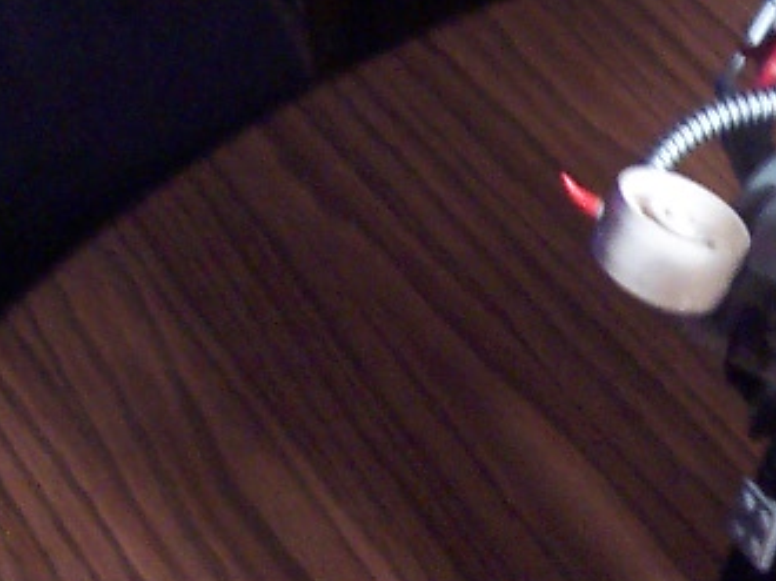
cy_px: 466
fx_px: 2935
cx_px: 1011
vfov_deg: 11.3
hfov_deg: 14.4
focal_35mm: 131
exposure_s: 1/8
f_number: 2.8
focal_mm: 5.6
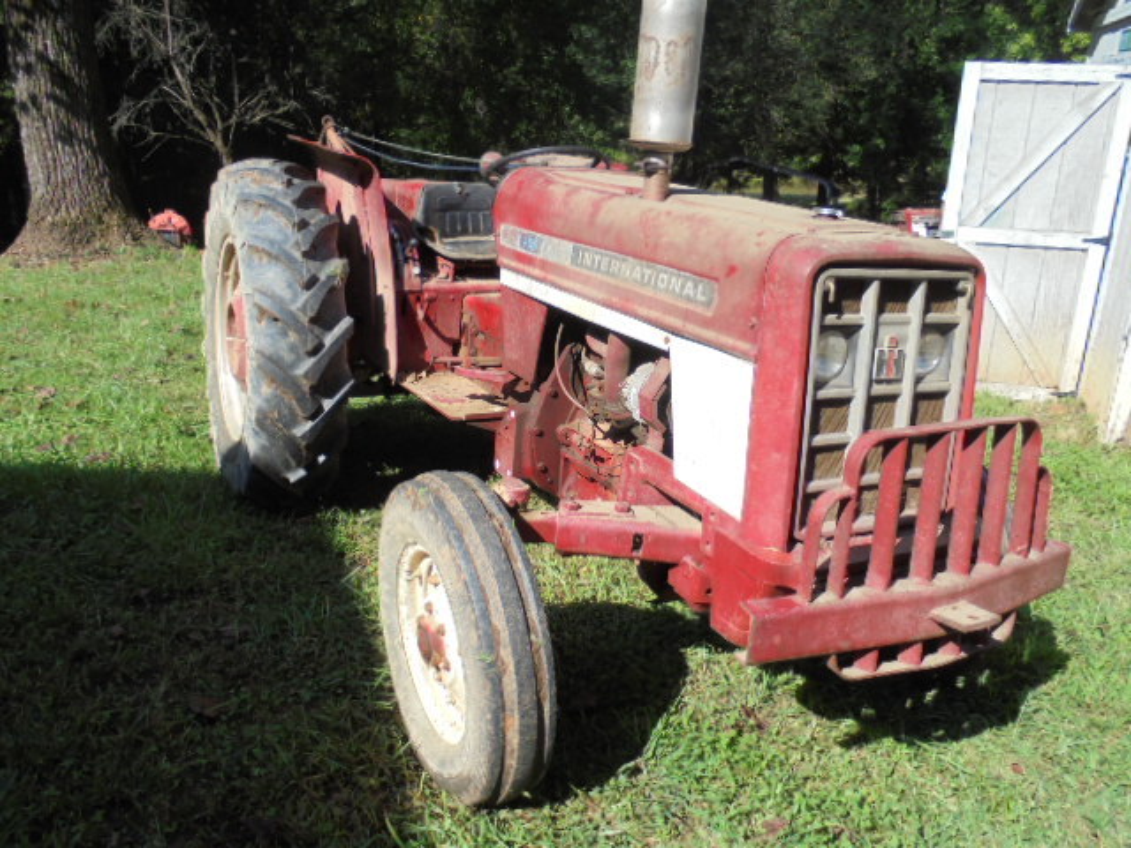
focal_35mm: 29
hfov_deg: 61.7
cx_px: 566
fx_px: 948
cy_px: 424
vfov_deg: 48.2
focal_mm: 5.3
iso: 100
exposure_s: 1/500
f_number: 3.7
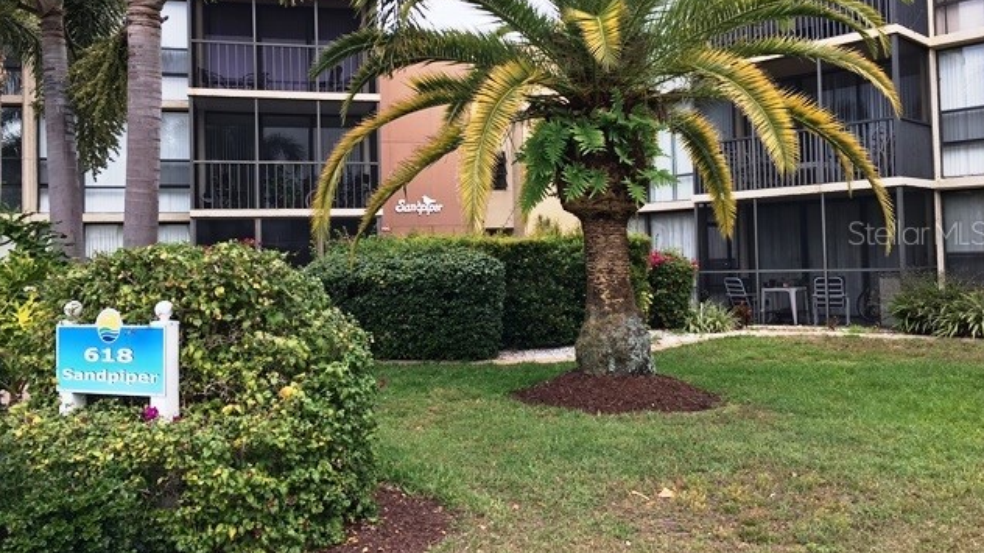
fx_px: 835
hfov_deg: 61.0
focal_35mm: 32
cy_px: 232
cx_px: 497
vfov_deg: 36.6
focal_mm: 4.15
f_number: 2.2
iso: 25
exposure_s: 1/458
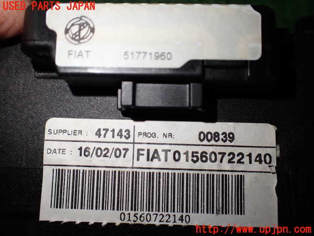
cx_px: 157
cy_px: 118
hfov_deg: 60.0
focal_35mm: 30
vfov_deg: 46.8
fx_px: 272
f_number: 2.3
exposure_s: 1/125
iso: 125
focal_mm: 5.4
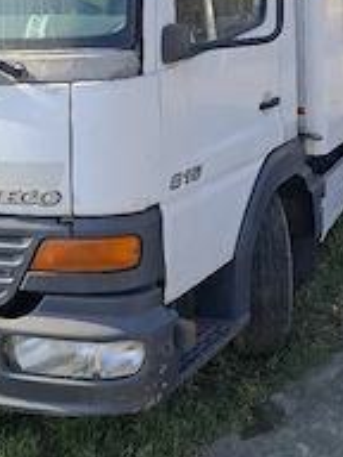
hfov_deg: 29.6
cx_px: 269
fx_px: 634
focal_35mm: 48
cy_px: 98
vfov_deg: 38.3
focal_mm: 5.54
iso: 50
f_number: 1.8
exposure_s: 1/909
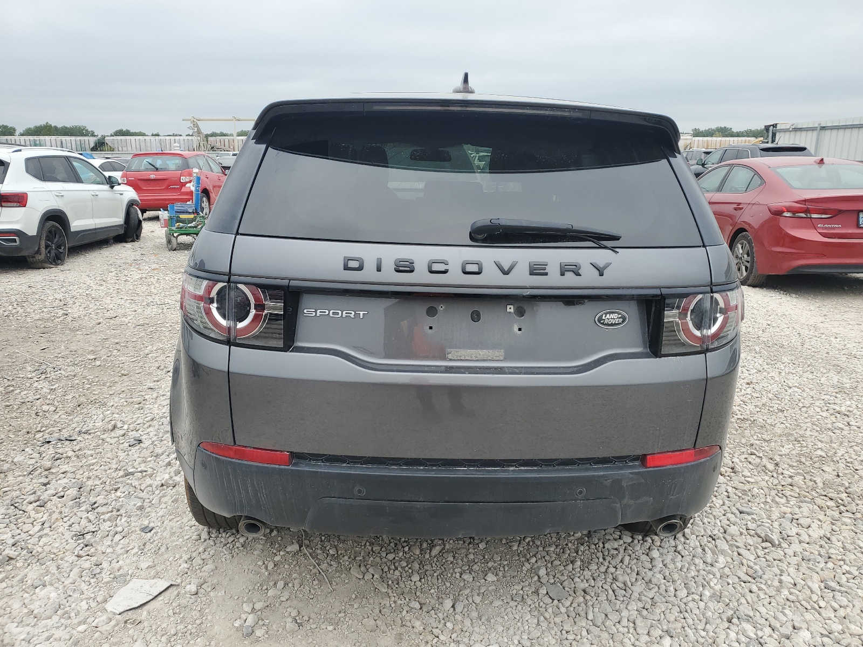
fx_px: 648
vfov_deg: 53.1
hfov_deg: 67.3
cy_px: 324
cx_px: 432
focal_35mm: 26
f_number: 1.5
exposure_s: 1/500
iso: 50
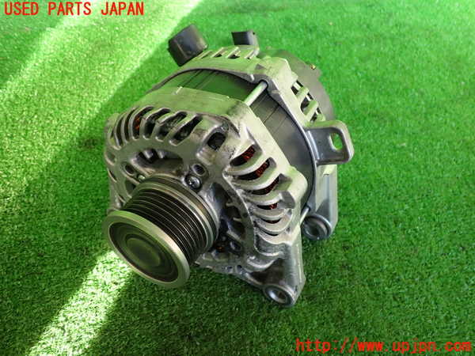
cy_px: 178
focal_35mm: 30
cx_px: 238
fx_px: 412
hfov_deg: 60.0
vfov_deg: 46.8
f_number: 2.3
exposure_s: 1/60
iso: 125
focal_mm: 5.4
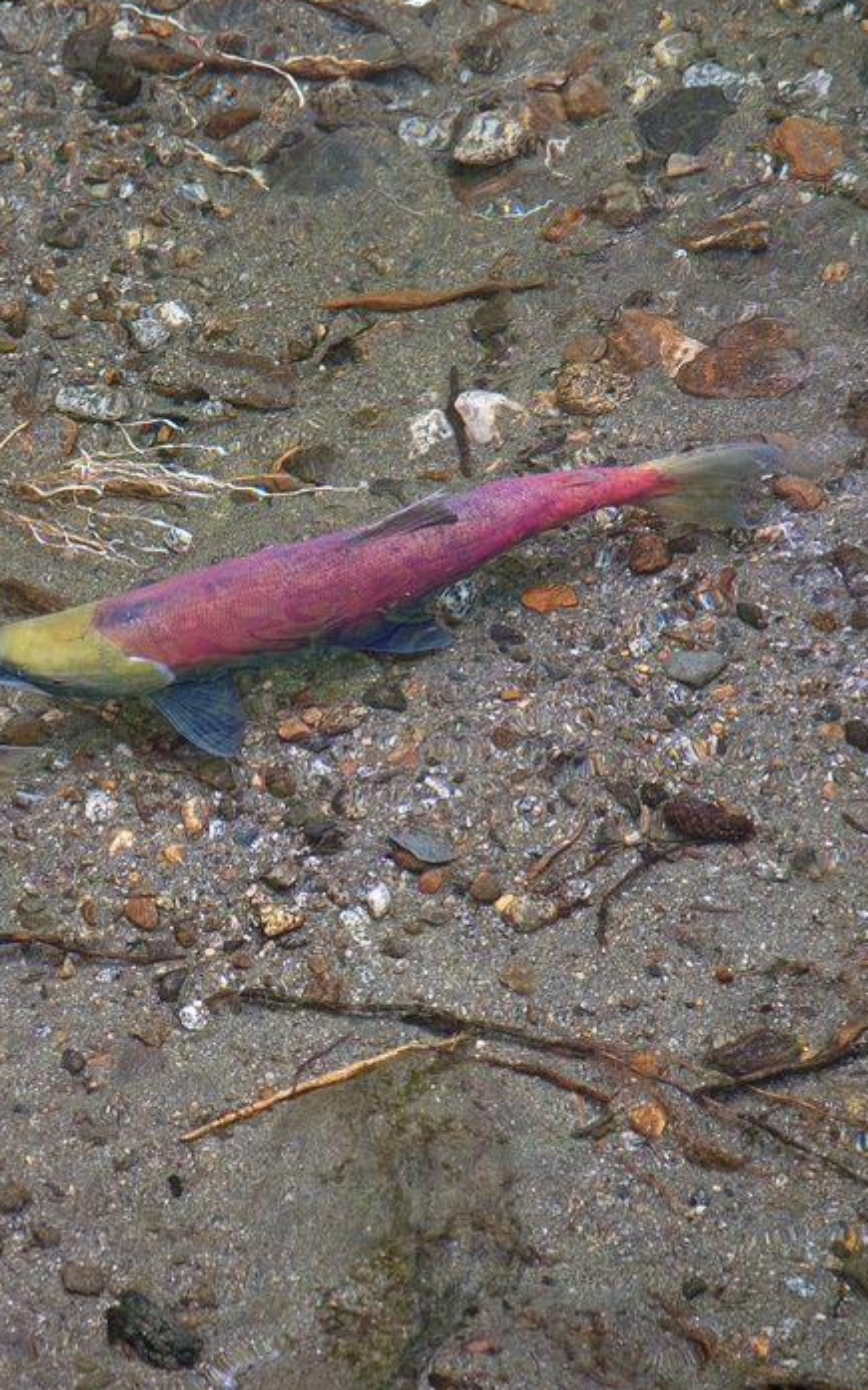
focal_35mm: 225
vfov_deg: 9.3
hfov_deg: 5.8
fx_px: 8516
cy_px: 573
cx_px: 82
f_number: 4
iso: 1250
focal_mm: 120
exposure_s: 1/250
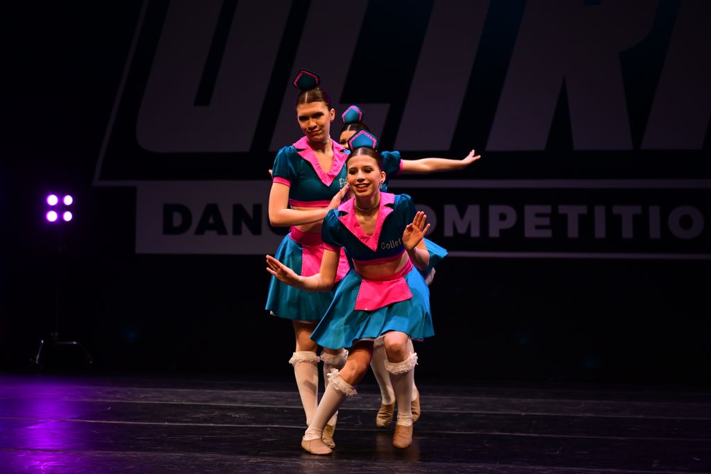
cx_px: 356
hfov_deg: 33.4
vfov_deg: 22.6
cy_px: 237
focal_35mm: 60
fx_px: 1185
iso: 2000
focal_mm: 60
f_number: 2.8
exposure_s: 1/1000
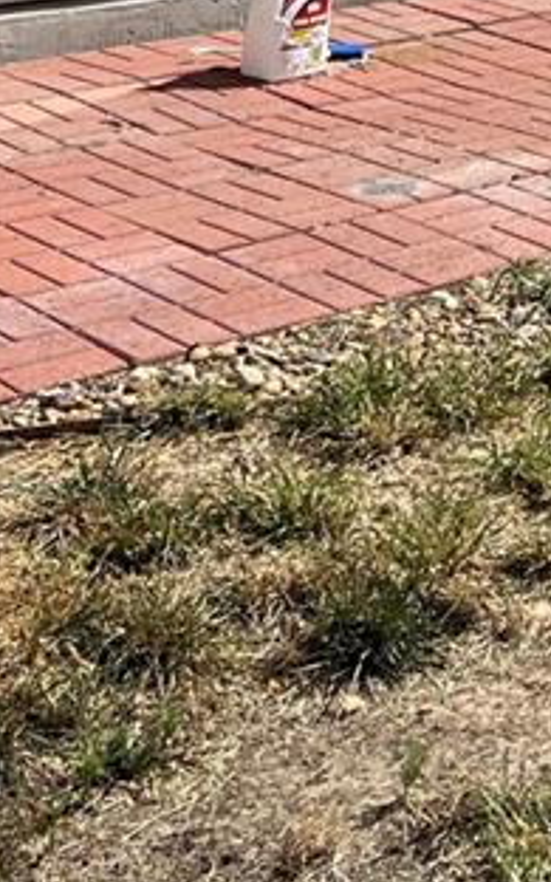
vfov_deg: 17.6
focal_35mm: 106
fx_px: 2547
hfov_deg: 11.8
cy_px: -444
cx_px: 834
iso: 50
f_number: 1.5
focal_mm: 5.7
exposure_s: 1/5587
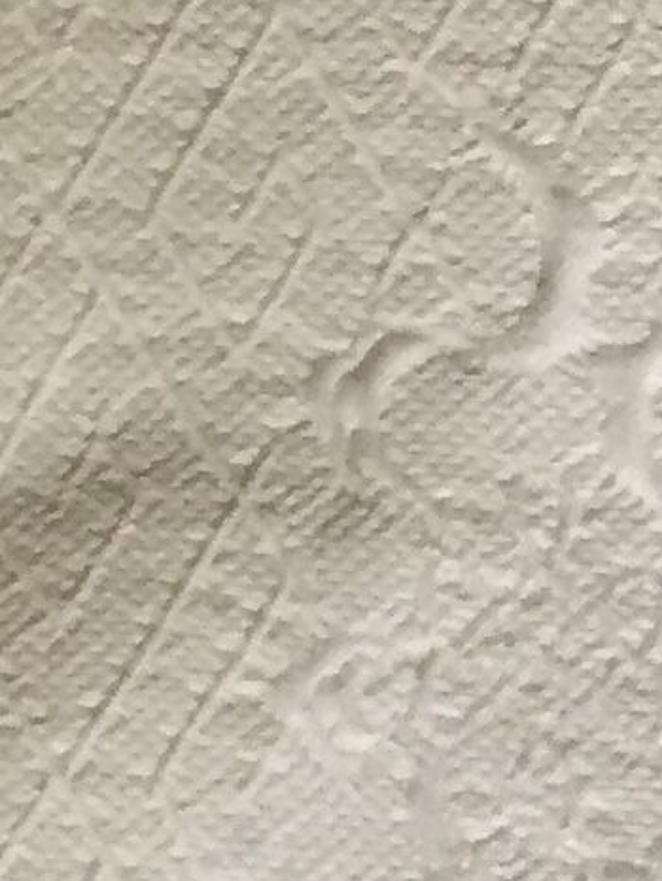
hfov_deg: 6.6
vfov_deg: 8.3
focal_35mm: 203
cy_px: 2628
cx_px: -1422
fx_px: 5172
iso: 125
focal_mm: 4.15
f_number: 2.2
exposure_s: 1/33
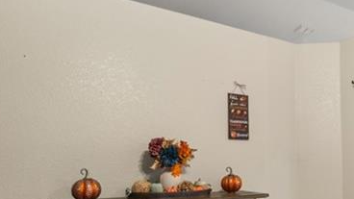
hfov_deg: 51.1
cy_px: 157
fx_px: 329
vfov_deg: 32.9
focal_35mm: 35
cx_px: 309
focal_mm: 12
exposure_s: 1/1.25
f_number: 11
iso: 400
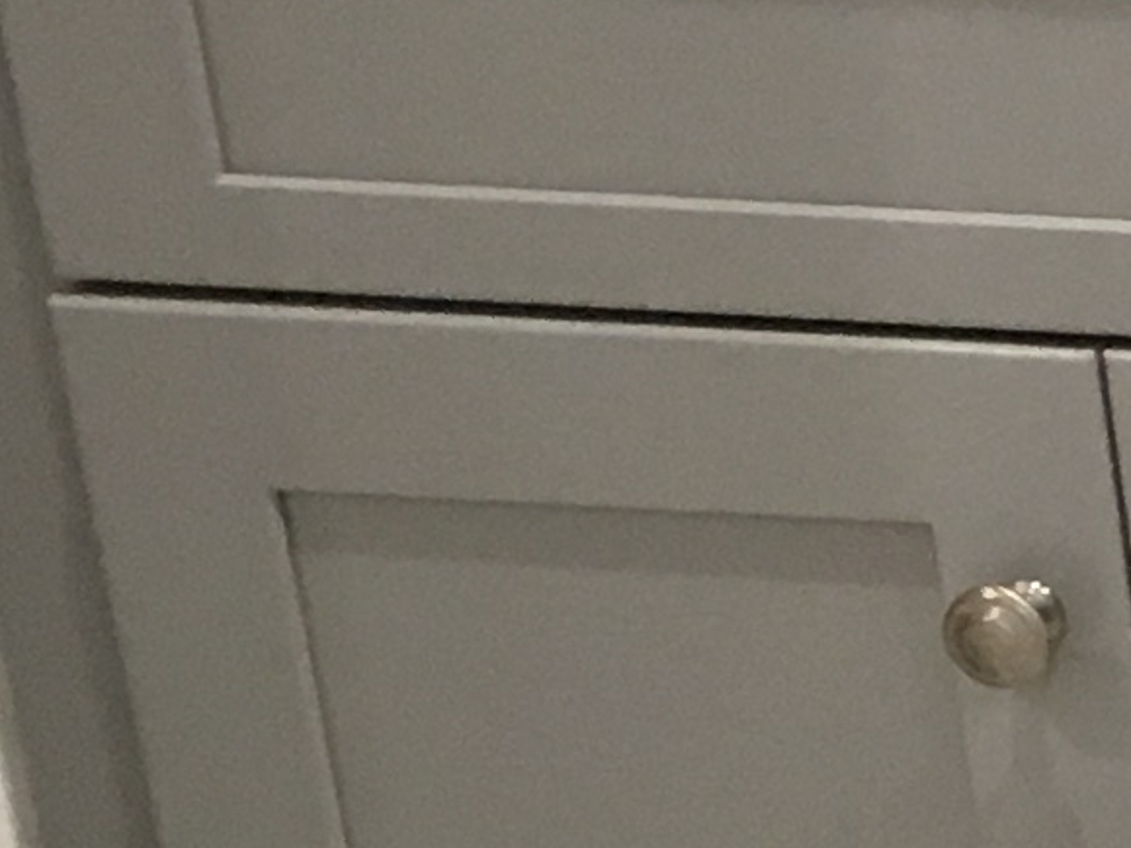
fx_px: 6599
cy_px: 395
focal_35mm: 202
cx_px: 3653
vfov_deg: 7.4
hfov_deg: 8.1
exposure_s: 1/30
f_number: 2.2
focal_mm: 4.15
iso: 100
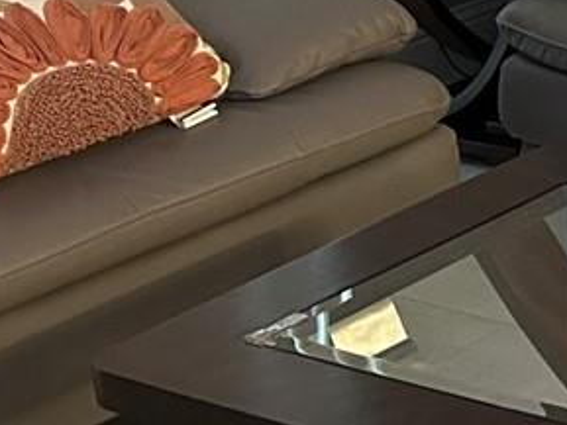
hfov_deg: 12.6
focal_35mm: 144
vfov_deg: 10.2
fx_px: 2360
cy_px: -59
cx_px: 983
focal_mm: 5.7
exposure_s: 1/40
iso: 500
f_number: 1.5
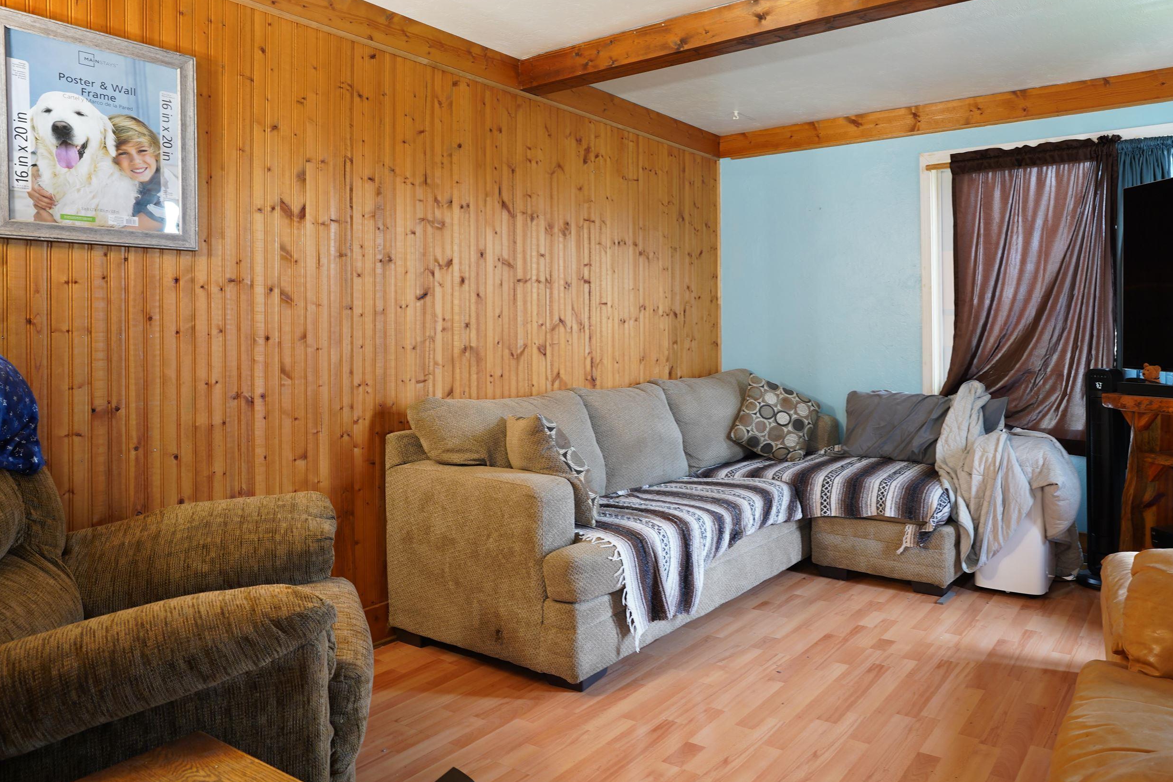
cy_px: 330
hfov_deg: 70.4
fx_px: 814
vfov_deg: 51.1
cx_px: 732
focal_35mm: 25
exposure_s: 1.6
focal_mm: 20
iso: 200
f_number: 7.1
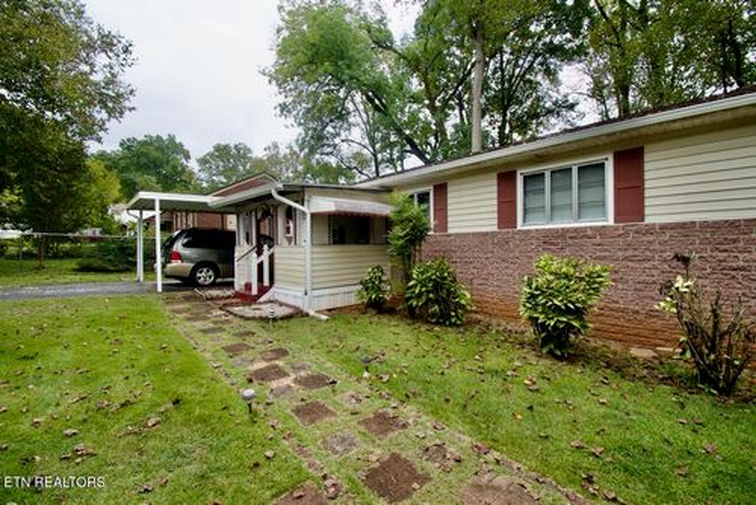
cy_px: 252
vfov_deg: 77.4
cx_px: 378
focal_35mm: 15
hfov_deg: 100.4
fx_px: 315
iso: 200
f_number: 8
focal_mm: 10
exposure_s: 1/250
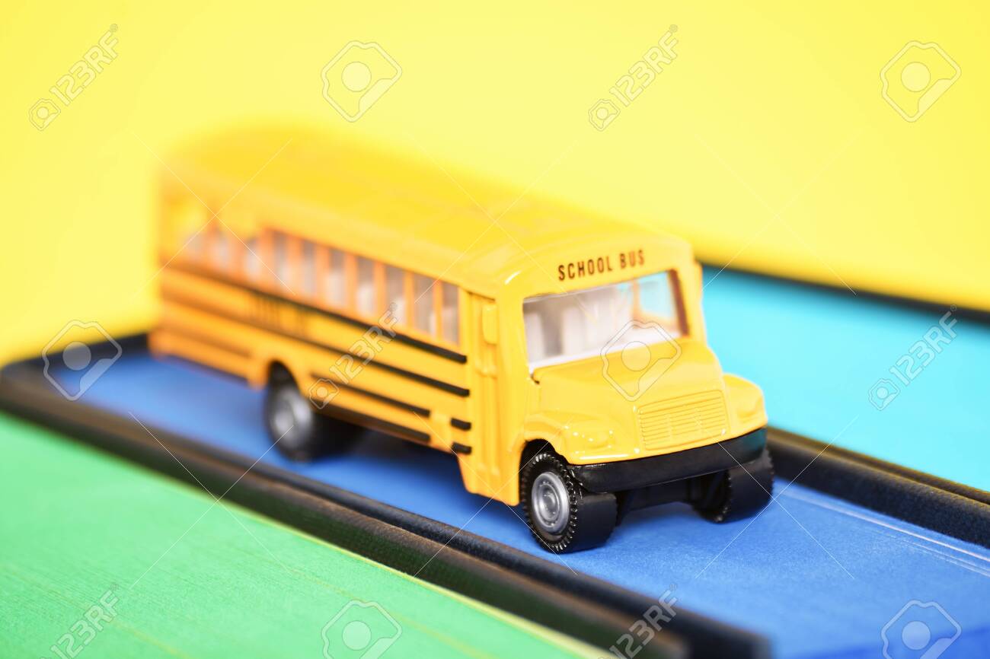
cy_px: 330
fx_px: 9072
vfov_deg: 4.2
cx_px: 495
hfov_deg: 6.2
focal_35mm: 330
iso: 100
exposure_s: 1/200
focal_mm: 220
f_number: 7.1
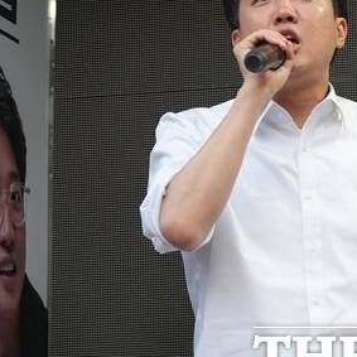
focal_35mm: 202
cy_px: 131
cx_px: 392
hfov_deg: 8.6
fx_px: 2357
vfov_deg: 8.7
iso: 1000
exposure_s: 1/160
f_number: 4
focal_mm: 105
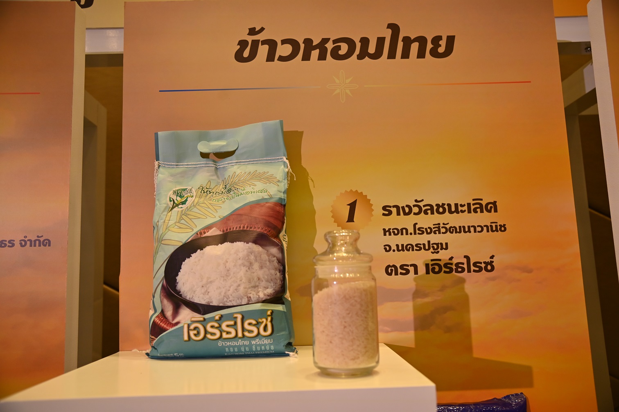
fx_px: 533
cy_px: 206
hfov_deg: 60.3
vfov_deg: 42.3
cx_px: 310
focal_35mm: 31
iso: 900
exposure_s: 1/200
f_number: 4
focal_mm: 31
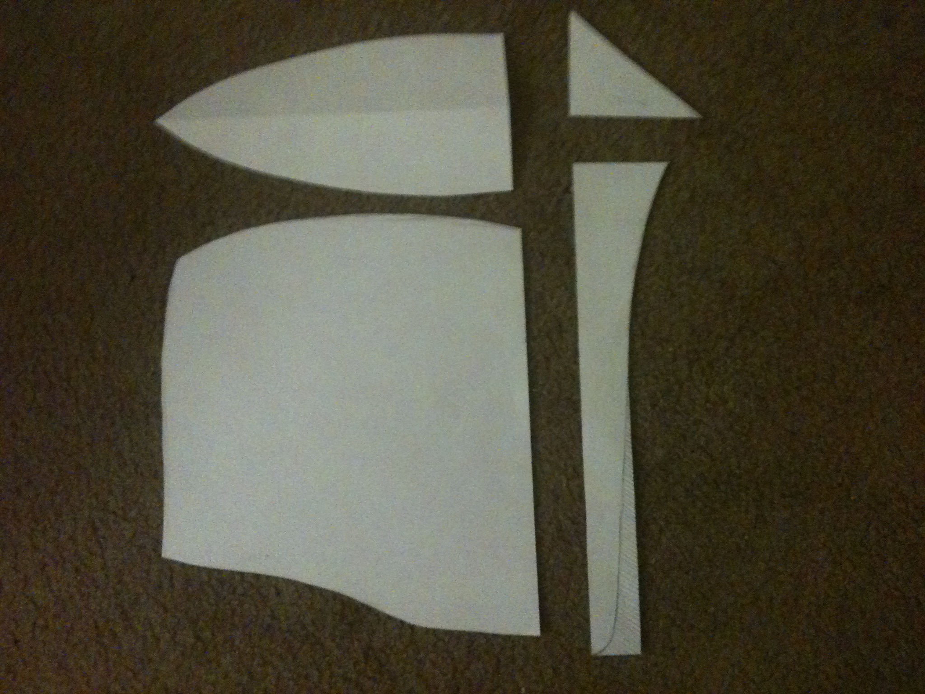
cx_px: 462
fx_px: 935
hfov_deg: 52.6
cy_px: 347
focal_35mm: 35
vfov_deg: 40.7
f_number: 2.8
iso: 640
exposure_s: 1/12
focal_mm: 3.85
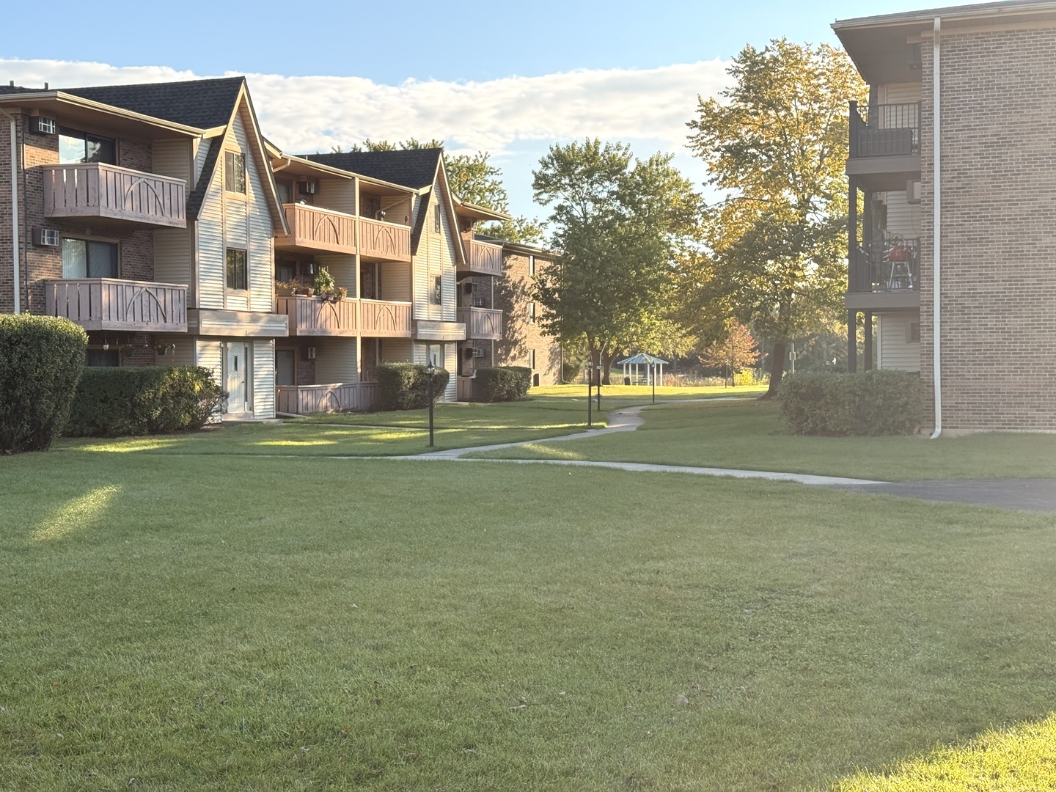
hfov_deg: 39.7
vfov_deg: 30.3
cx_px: 528
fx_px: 1464
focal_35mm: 48
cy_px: 396
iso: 100
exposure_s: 1/1931
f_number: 1.78
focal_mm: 6.76
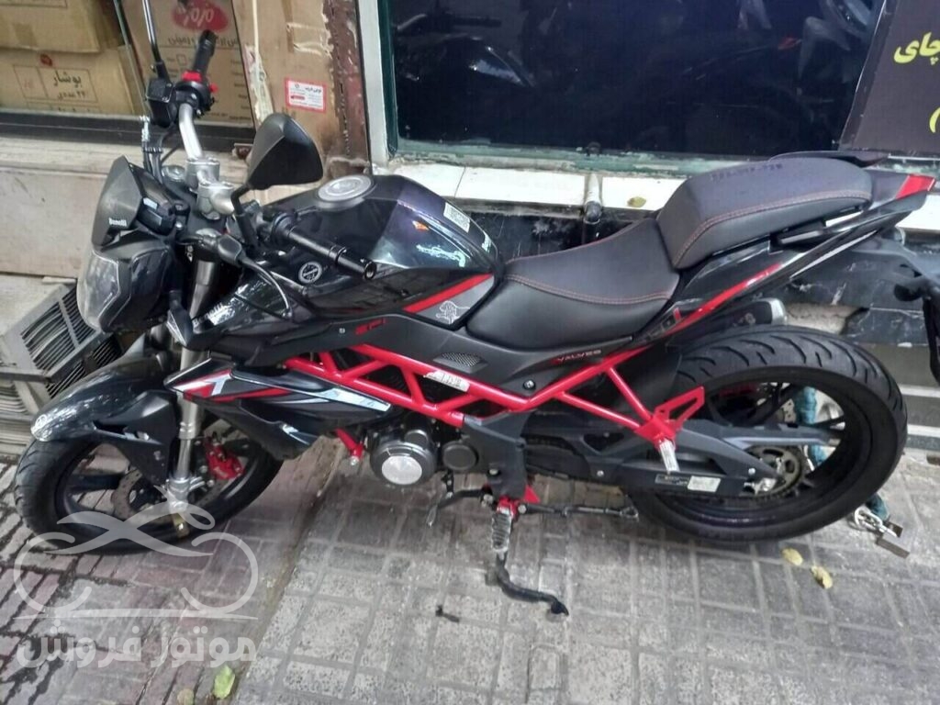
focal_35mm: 25
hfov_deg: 69.4
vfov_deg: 54.9
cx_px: 470
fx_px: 679
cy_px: 352
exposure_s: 1/25
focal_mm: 4.6
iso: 400
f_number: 2
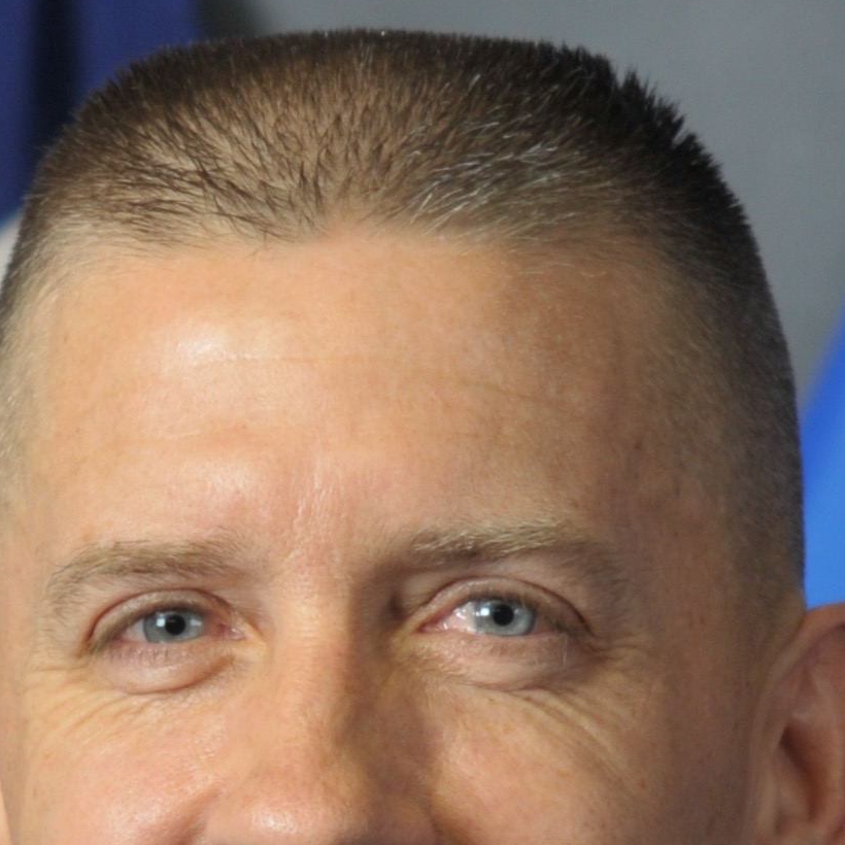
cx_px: 385
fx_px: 19311
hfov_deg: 2.5
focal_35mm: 699
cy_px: 1423
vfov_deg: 2.5
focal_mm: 105
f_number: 4
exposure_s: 1/100
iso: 200
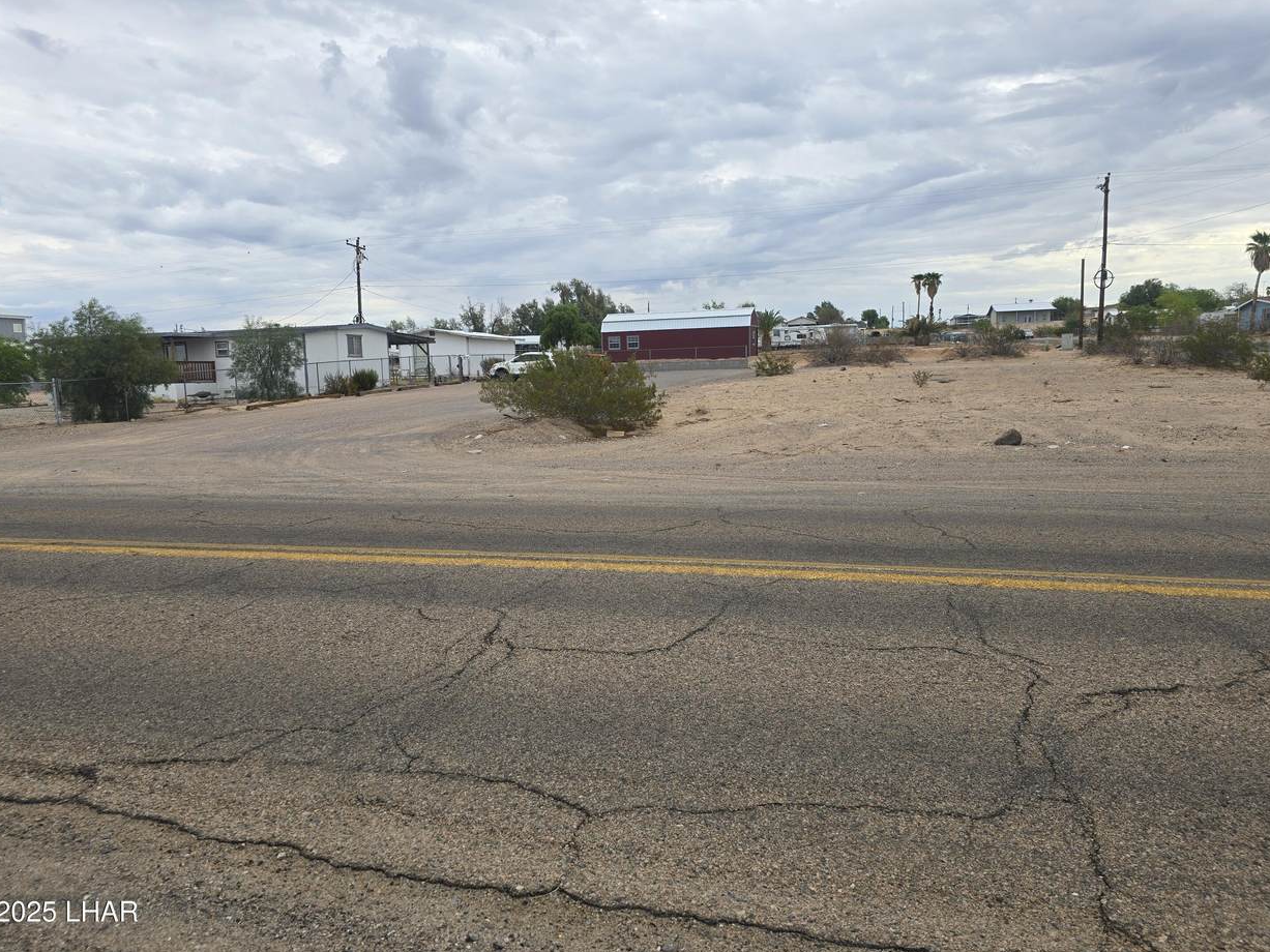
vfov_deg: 56.8
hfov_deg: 71.6
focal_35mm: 24
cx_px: 634
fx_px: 880
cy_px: 460
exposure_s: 1/380
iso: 12
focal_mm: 6.3
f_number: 1.7
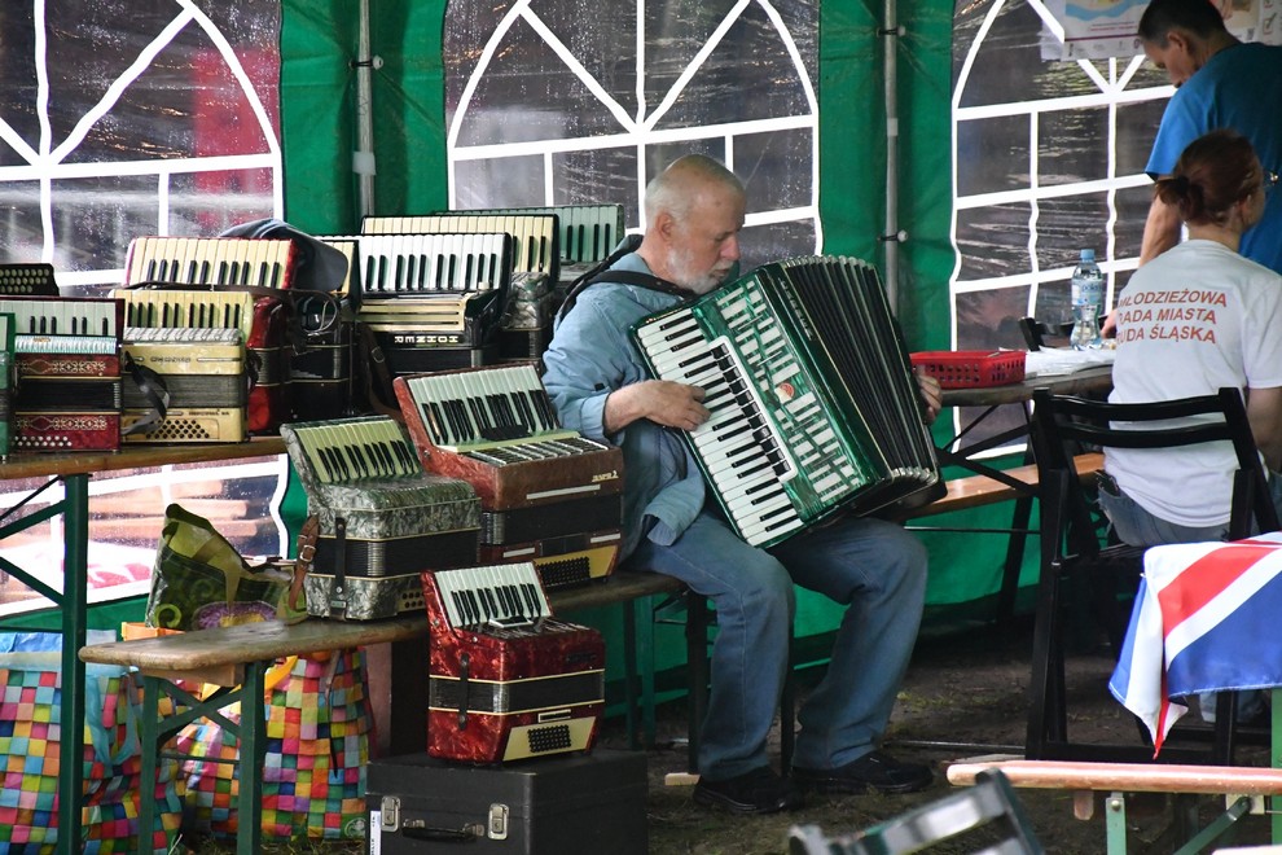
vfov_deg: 7.9
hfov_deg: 11.8
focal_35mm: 174
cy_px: 428
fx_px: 6196
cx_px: 641
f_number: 5.6
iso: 6400
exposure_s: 1/200
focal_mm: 116
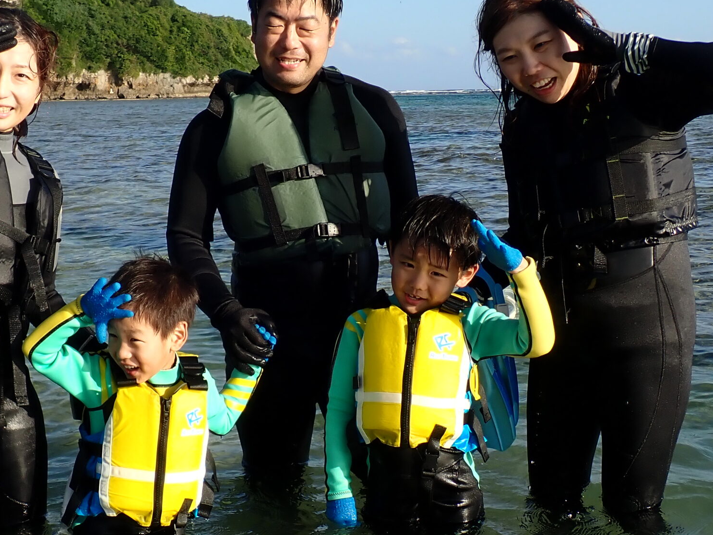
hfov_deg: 31.1
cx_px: 265
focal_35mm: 62
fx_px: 1277
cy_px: 323
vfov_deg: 23.6
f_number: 3.5
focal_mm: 6.37
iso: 100
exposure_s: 1/800
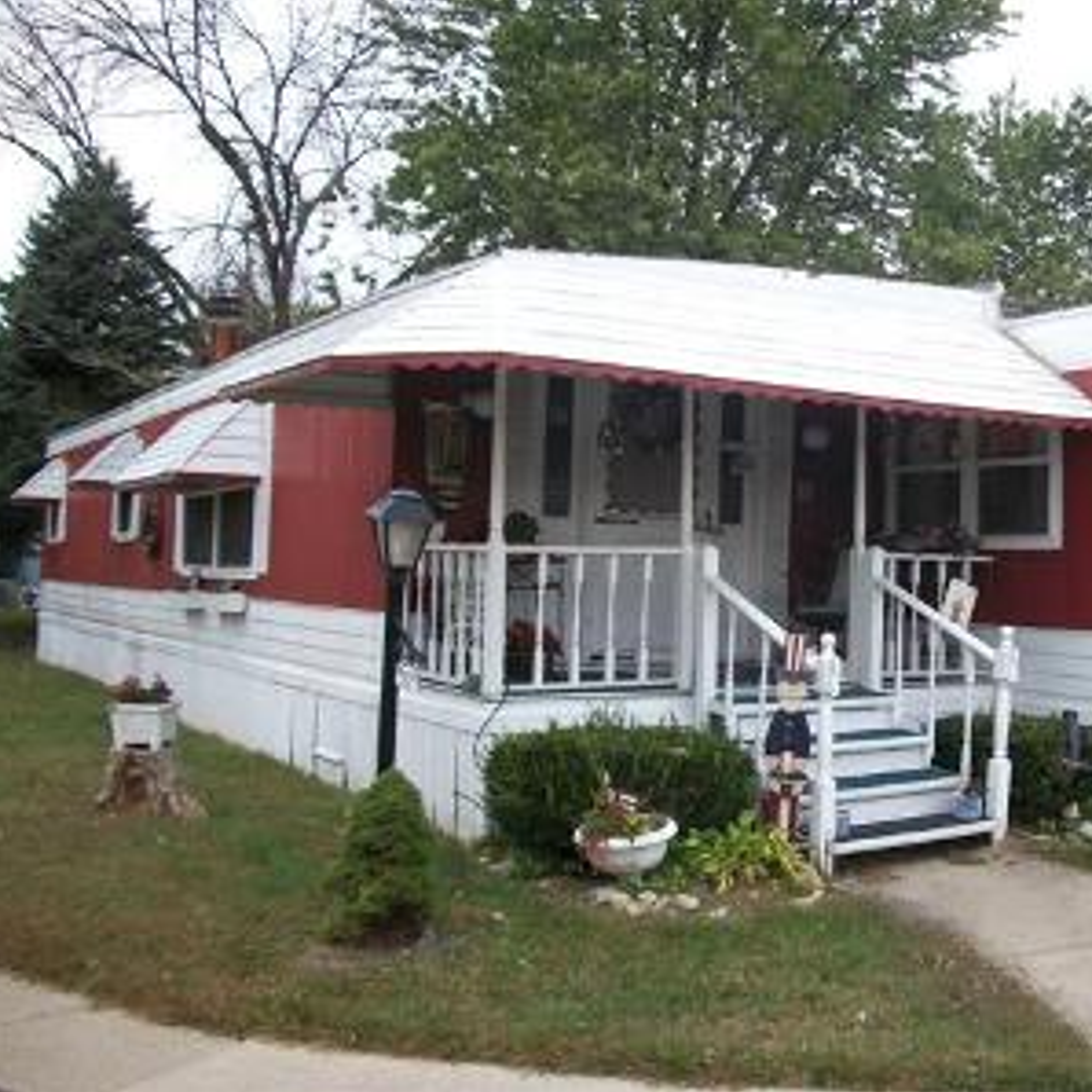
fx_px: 1356
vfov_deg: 43.9
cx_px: 715
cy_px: 546
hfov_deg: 43.3
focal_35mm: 38
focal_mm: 5.7
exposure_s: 1/200
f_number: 2.9
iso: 80
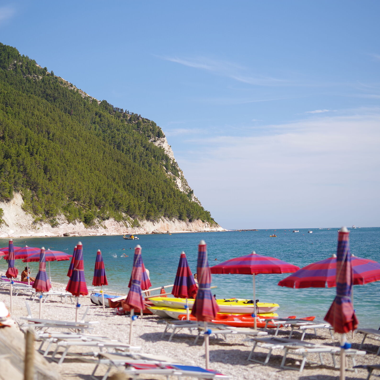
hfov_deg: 26.8
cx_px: 146
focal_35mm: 64
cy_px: 191
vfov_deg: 26.9
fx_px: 795
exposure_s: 1/5000
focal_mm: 50
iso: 100
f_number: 1.8
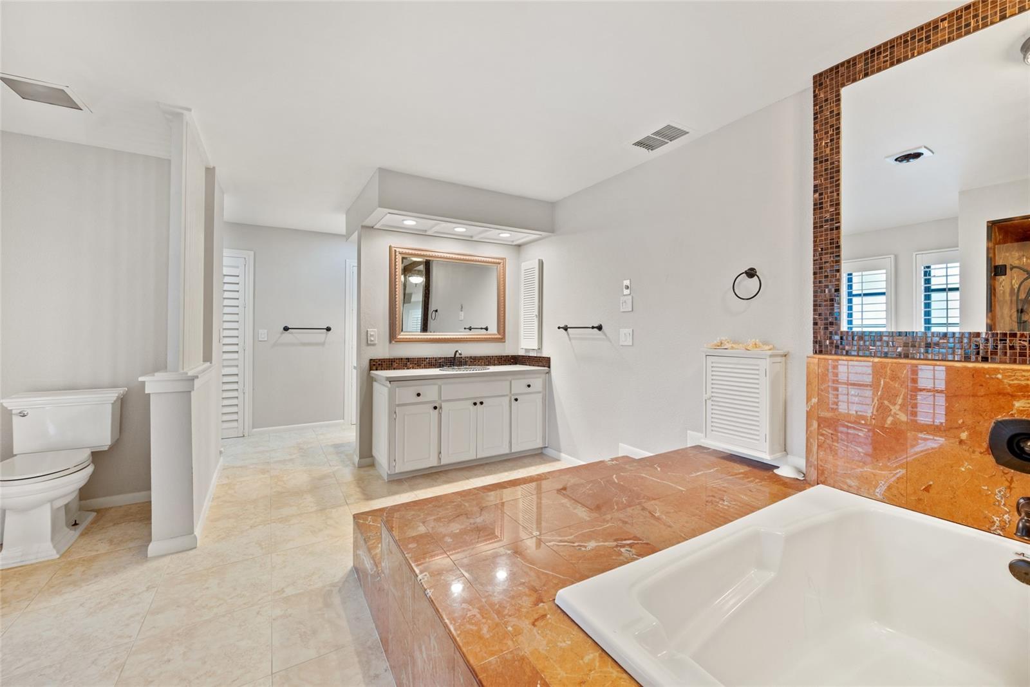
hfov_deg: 104.2
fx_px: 401
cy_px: 344
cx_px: 515
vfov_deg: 81.2
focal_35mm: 14
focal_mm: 14
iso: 250
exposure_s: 1/1.67
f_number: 6.3
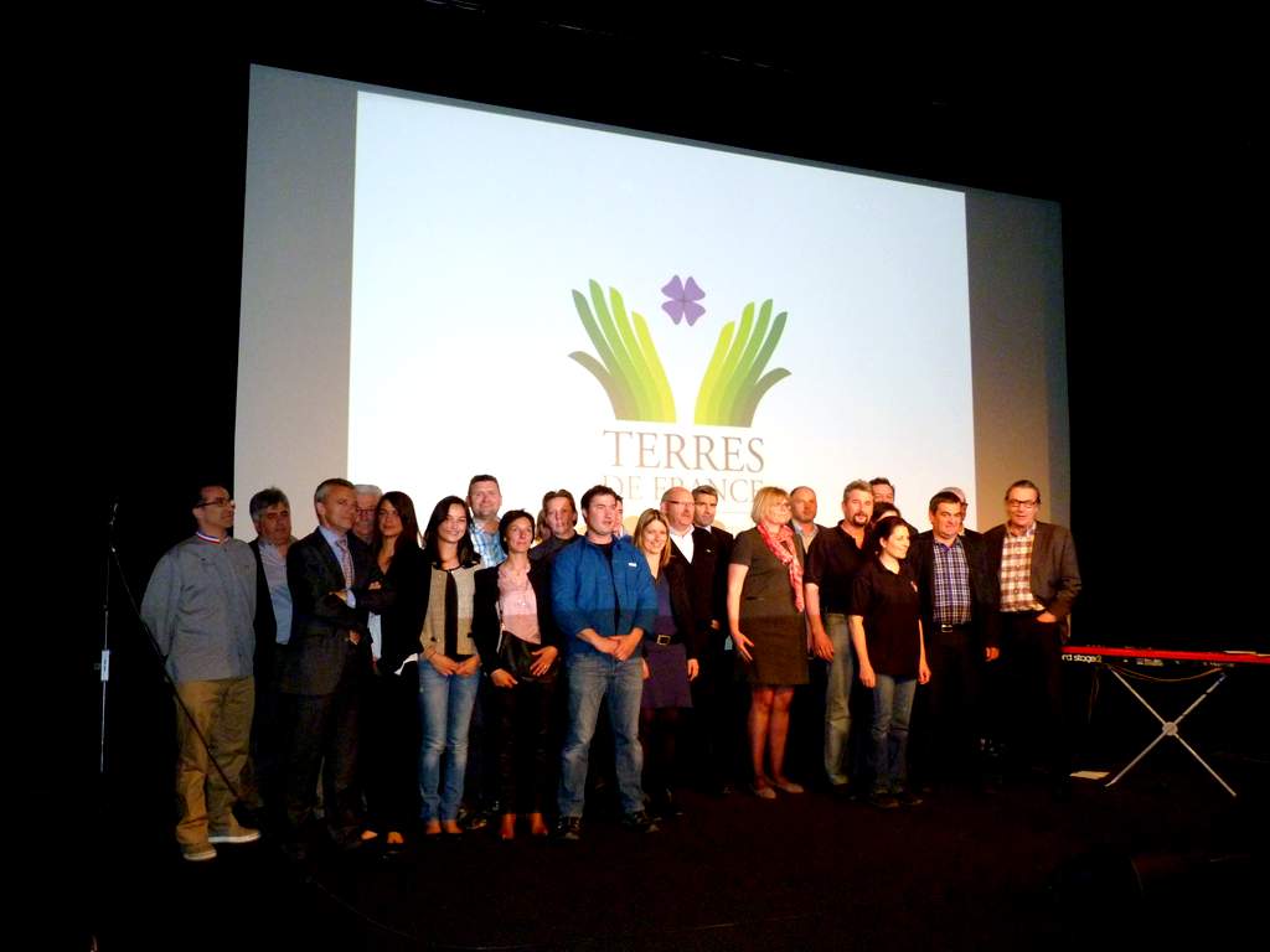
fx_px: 991
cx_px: 635
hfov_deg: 65.3
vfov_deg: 51.4
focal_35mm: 27
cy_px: 476
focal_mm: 4.8
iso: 400
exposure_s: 1/40
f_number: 2.8
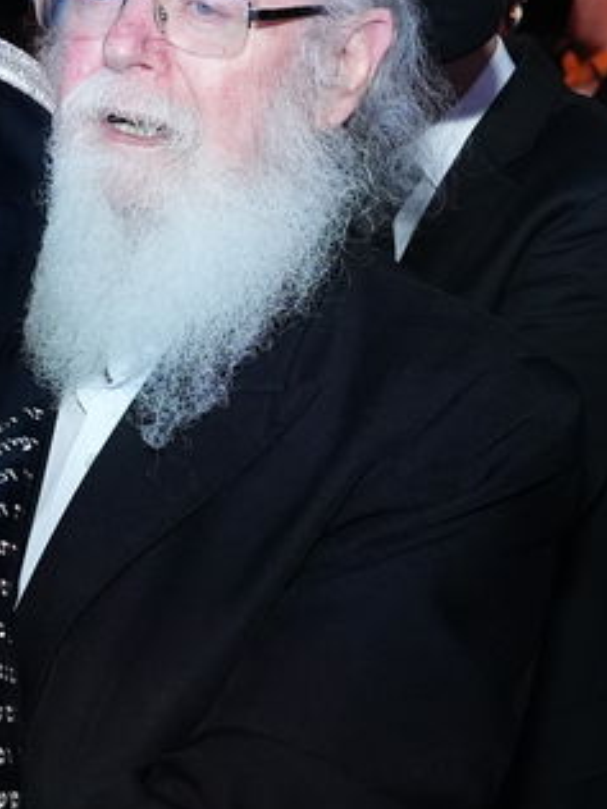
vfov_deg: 17.1
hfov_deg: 12.7
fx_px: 2689
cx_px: 622
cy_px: 483
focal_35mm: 115
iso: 4000
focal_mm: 27
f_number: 5
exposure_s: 1/160
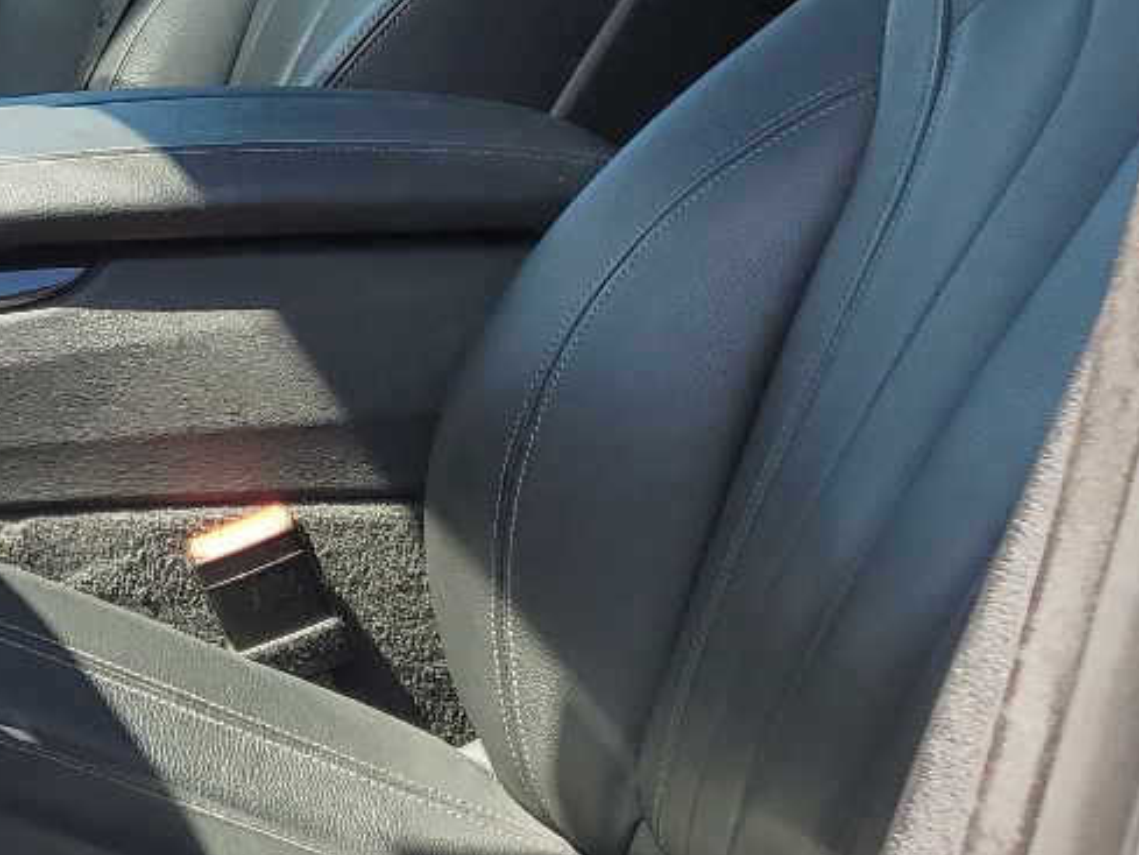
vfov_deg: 17.4
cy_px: 370
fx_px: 2798
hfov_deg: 19.8
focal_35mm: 85
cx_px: -596
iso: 50
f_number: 1.5
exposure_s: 1/455
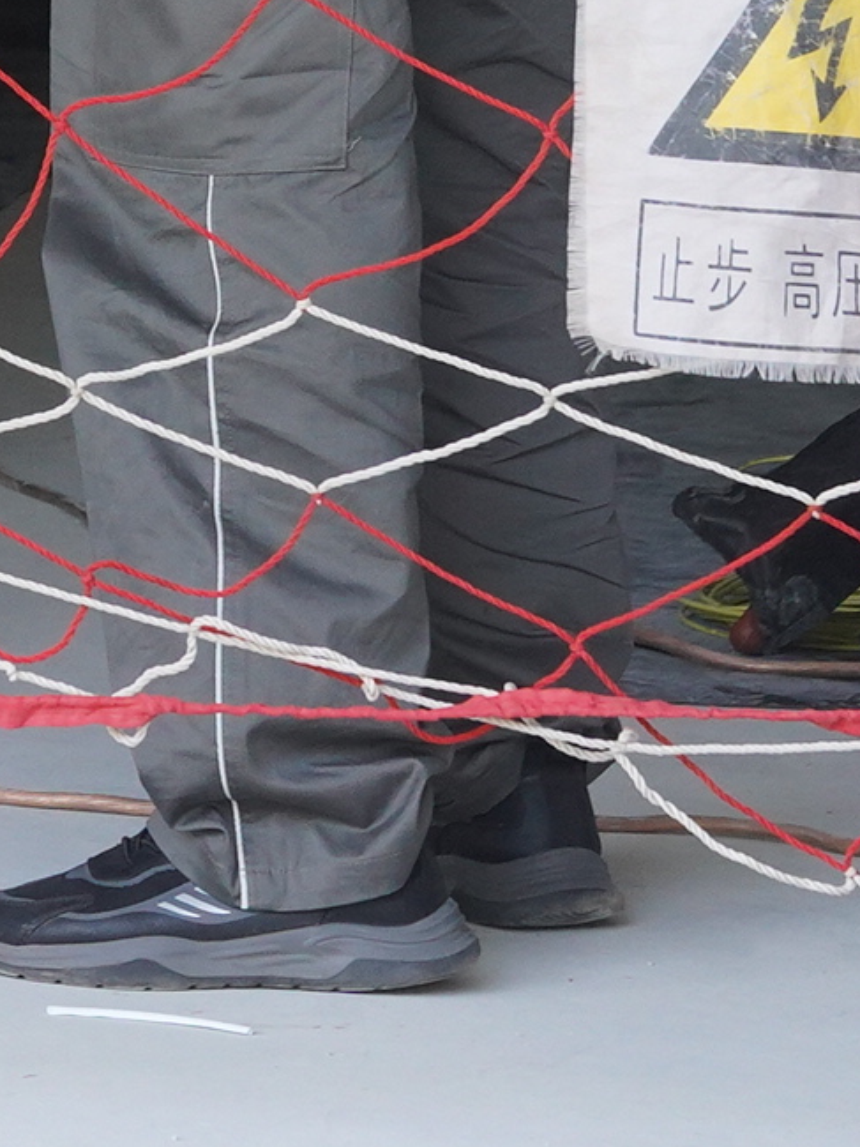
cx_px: -1024
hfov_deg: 4.4
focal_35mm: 331
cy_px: -1495
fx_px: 10961
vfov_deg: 5.8
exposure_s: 1/160
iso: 800
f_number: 4.5
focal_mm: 47
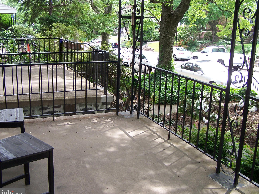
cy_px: 97
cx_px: 128
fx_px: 299
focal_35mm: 40
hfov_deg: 46.8
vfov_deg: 36.0
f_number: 2.8
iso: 80
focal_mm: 6.3
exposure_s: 1/125
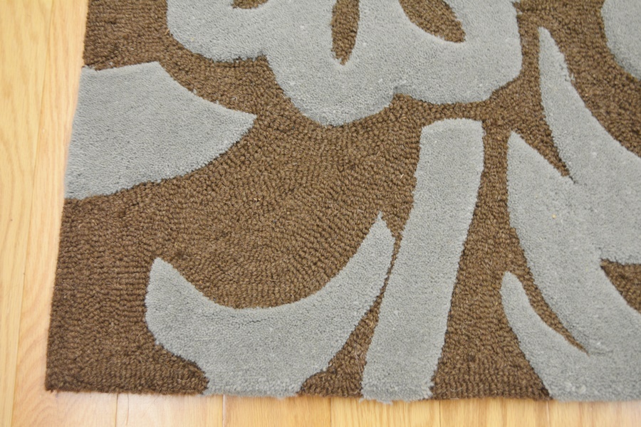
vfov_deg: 34.2
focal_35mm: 39
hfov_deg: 49.6
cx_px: 320
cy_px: 214
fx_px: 694
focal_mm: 26
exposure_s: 1/30
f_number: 4.2
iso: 900
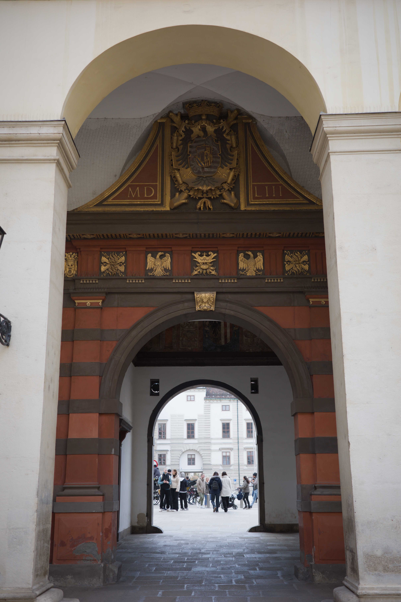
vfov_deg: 48.5
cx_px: 200
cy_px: 301
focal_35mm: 40
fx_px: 668
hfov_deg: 33.4
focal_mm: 26
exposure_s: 1/125
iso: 100
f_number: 2.8
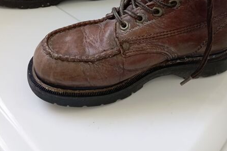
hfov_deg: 46.4
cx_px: 105
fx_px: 265
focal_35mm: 42
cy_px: 1
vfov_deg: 29.8
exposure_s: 1/33.3
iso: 345
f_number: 1.8
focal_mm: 4.22
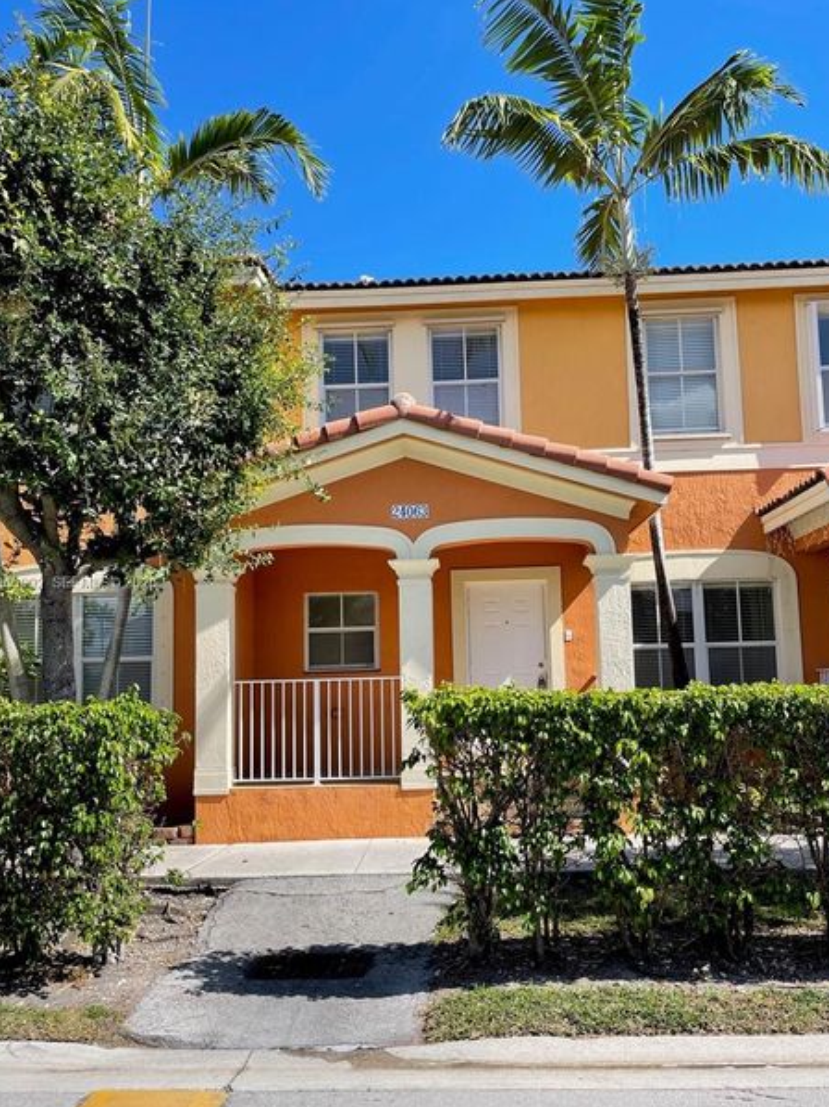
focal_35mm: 29
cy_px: 584
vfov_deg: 61.6
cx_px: 429
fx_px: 927
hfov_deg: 48.2
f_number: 1.6
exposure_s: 1/2203
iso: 32
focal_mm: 5.1
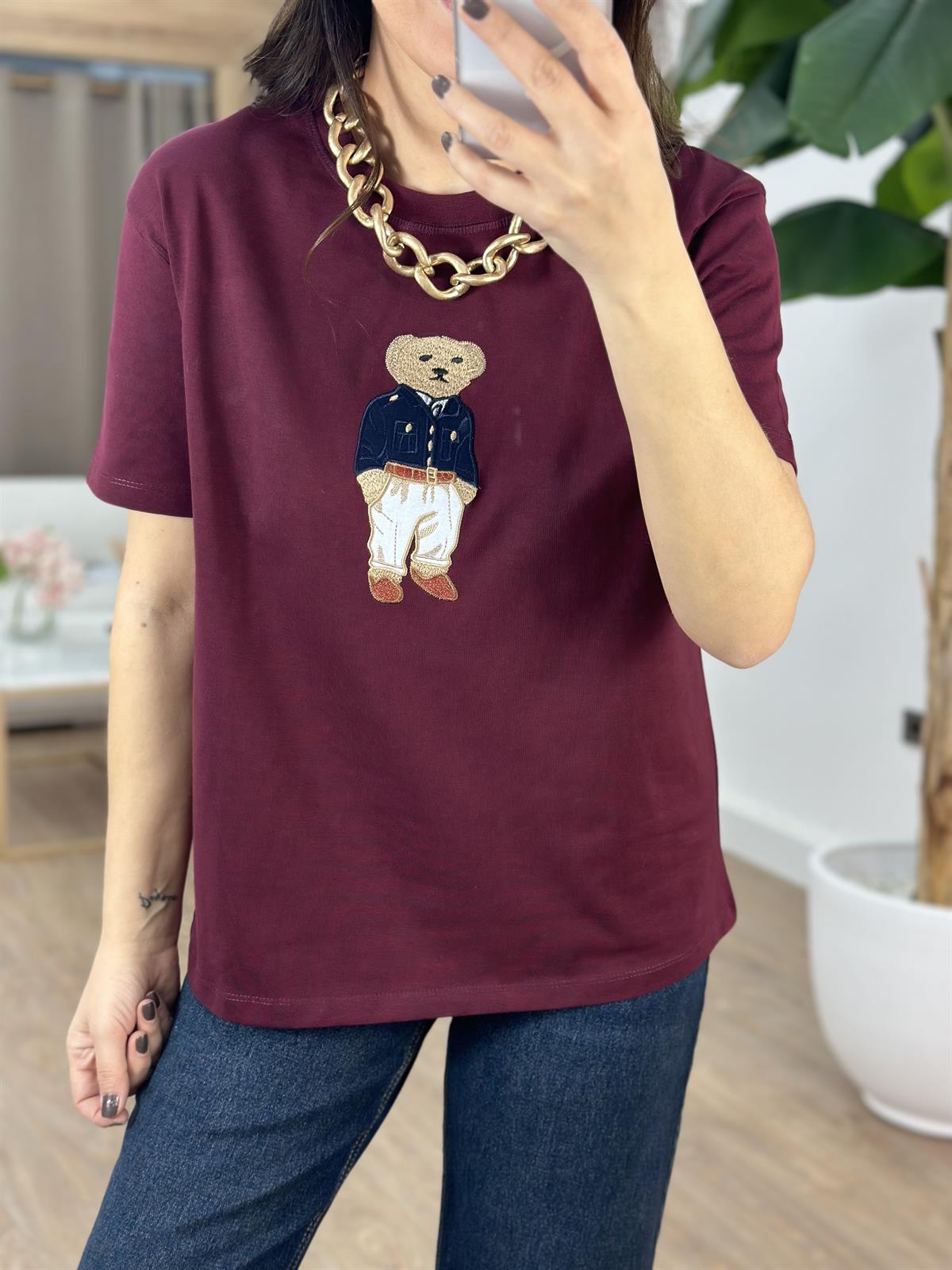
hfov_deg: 30.3
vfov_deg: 39.7
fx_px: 1760
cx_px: 476
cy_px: 635
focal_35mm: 48
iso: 80
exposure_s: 1/100
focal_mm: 6.86
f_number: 1.78
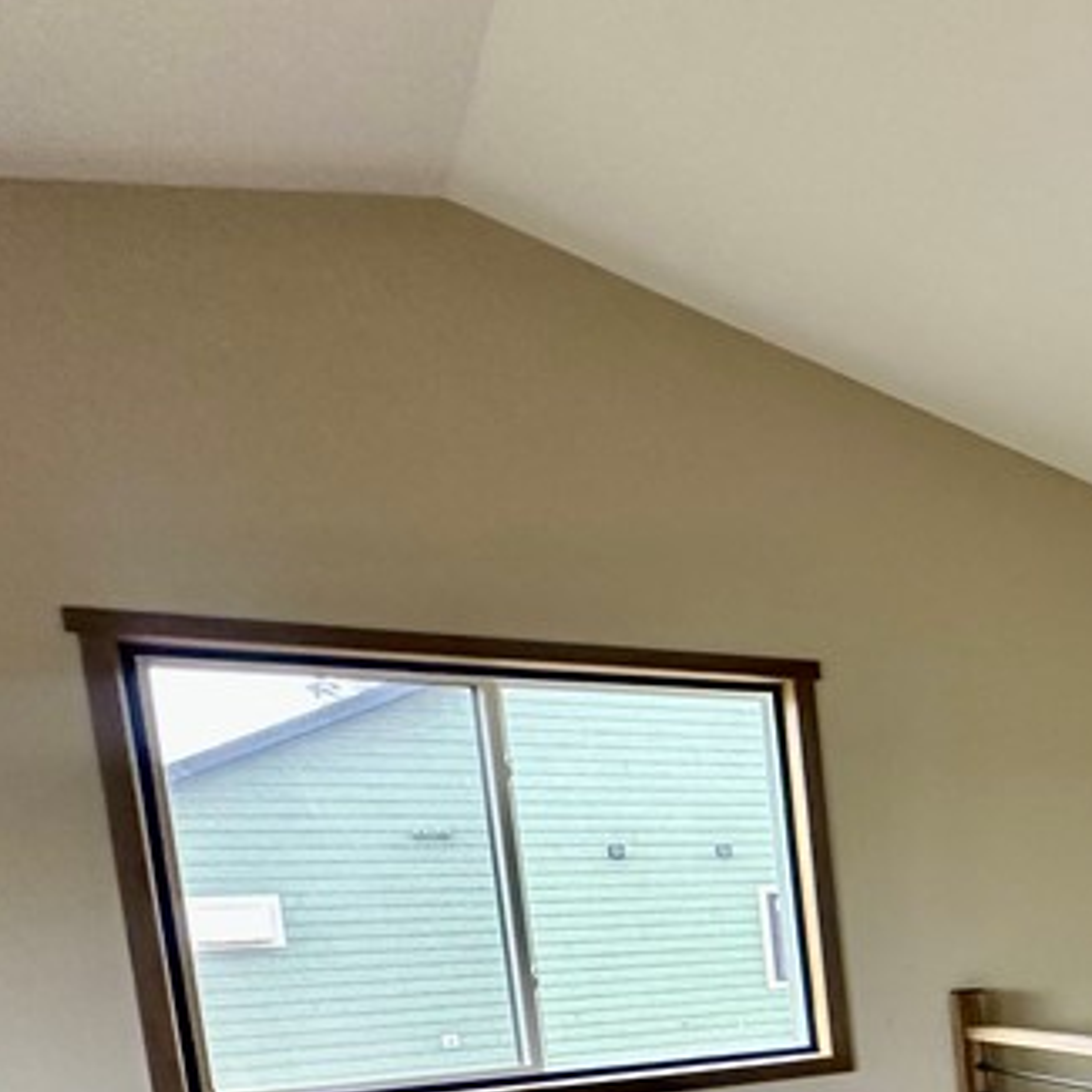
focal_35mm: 39
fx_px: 1392
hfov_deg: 30.5
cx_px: 1515
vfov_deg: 38.8
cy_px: 1045
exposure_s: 1/99
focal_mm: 2.22
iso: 250
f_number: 2.2
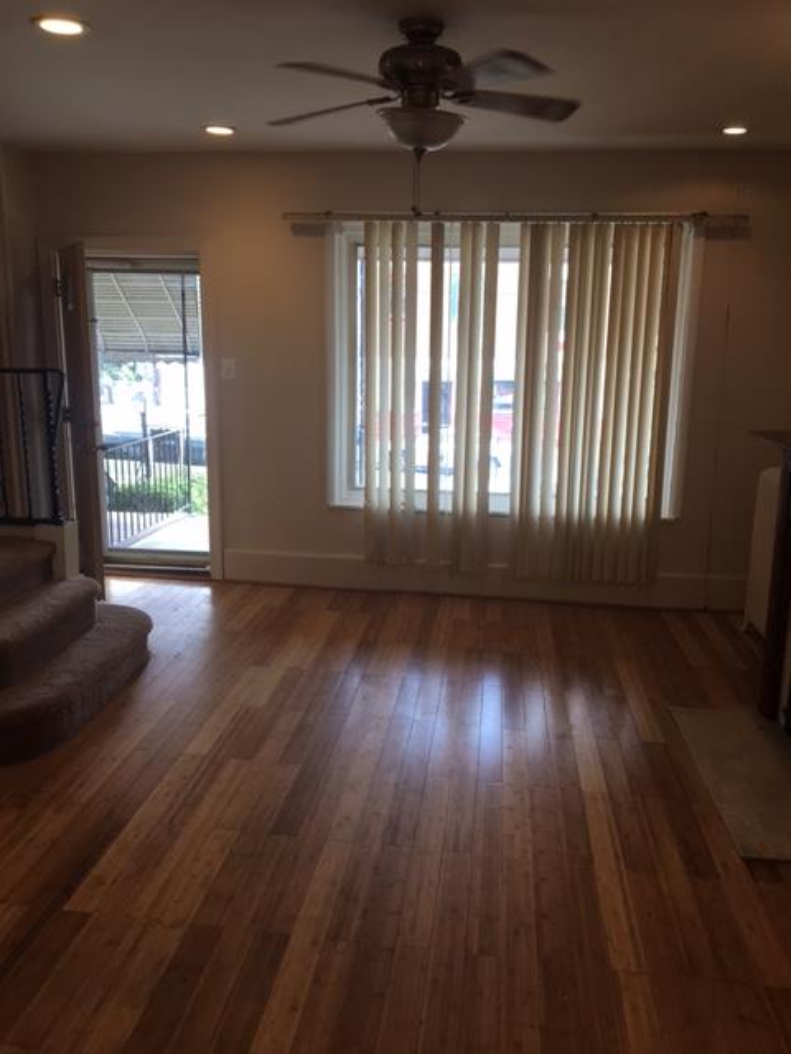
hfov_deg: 48.2
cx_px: 396
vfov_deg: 61.7
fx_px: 884
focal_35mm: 29
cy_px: 527
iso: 32
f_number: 2.2
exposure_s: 1/60
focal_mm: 4.15
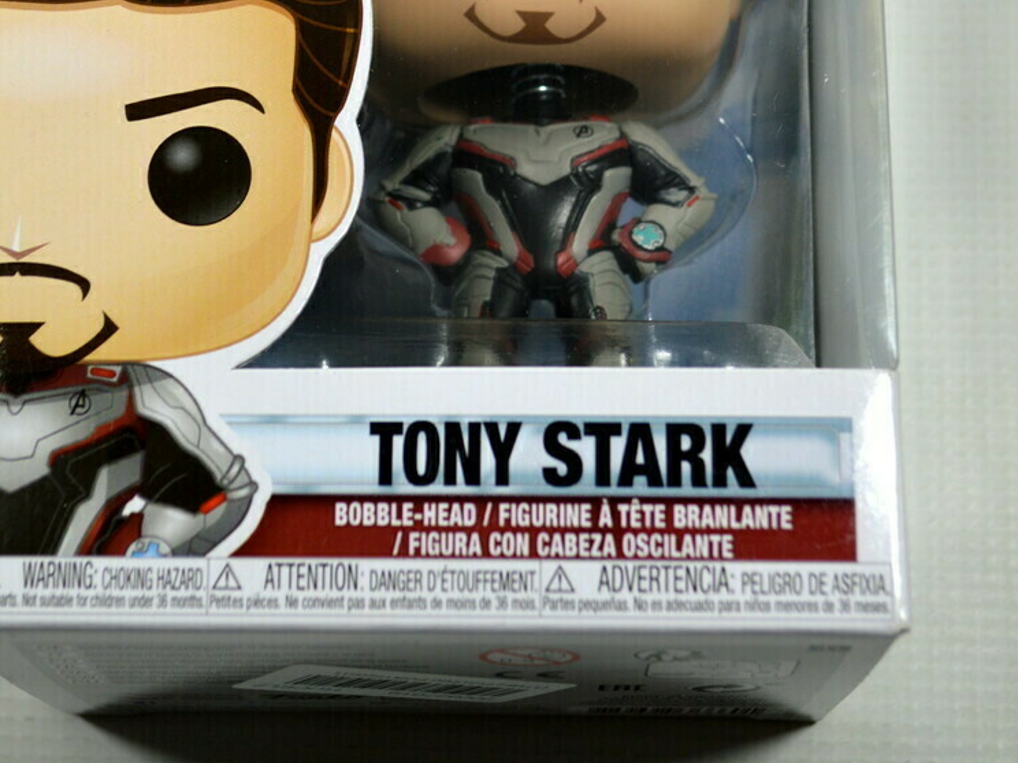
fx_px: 2553
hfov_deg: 22.5
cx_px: 448
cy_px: 68
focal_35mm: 87
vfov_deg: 16.8
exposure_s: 1/60
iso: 160
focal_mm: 35
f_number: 5.6
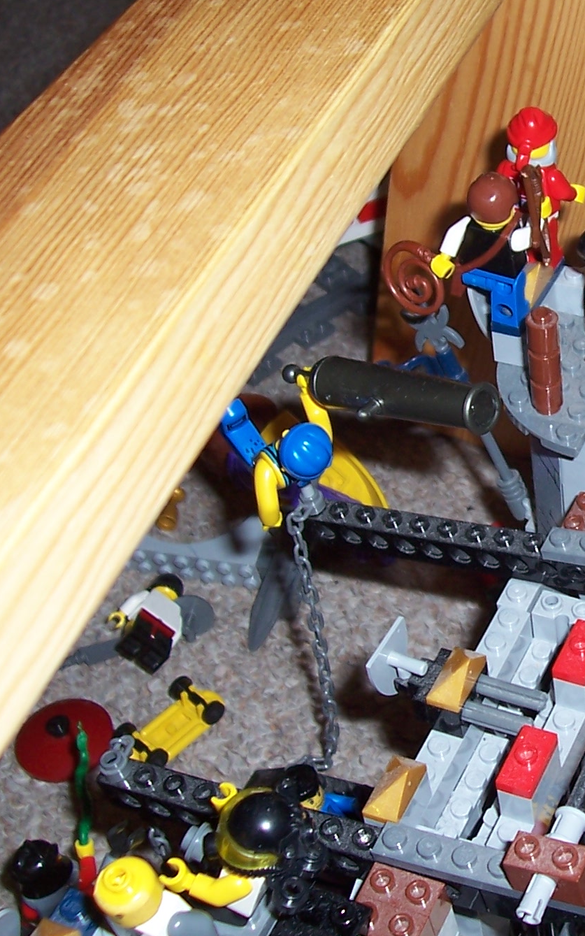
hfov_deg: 20.0
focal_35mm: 62
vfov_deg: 32.9
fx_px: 1581
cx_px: 645
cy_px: 409
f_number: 2.7
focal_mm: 5.6
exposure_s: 1/60
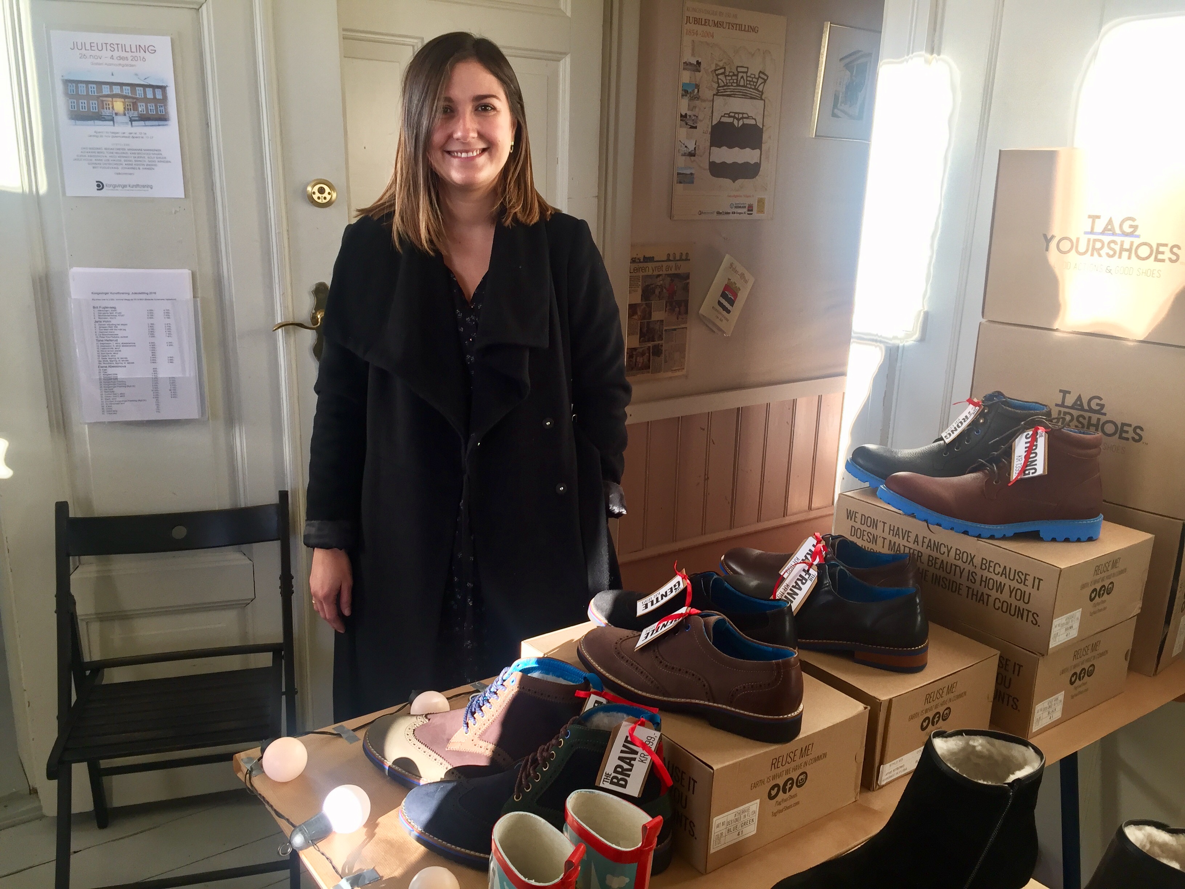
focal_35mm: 29
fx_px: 993
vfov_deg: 48.2
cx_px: 592
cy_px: 444
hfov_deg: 61.7
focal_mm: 4.15
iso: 50
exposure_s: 1/100
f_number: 2.2
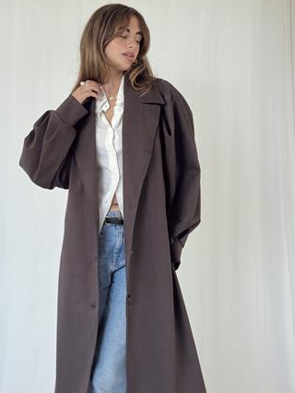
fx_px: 681
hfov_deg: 24.4
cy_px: 166
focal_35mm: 60
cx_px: 113
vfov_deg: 32.1
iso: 50
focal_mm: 6.76
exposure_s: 1/103
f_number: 1.78
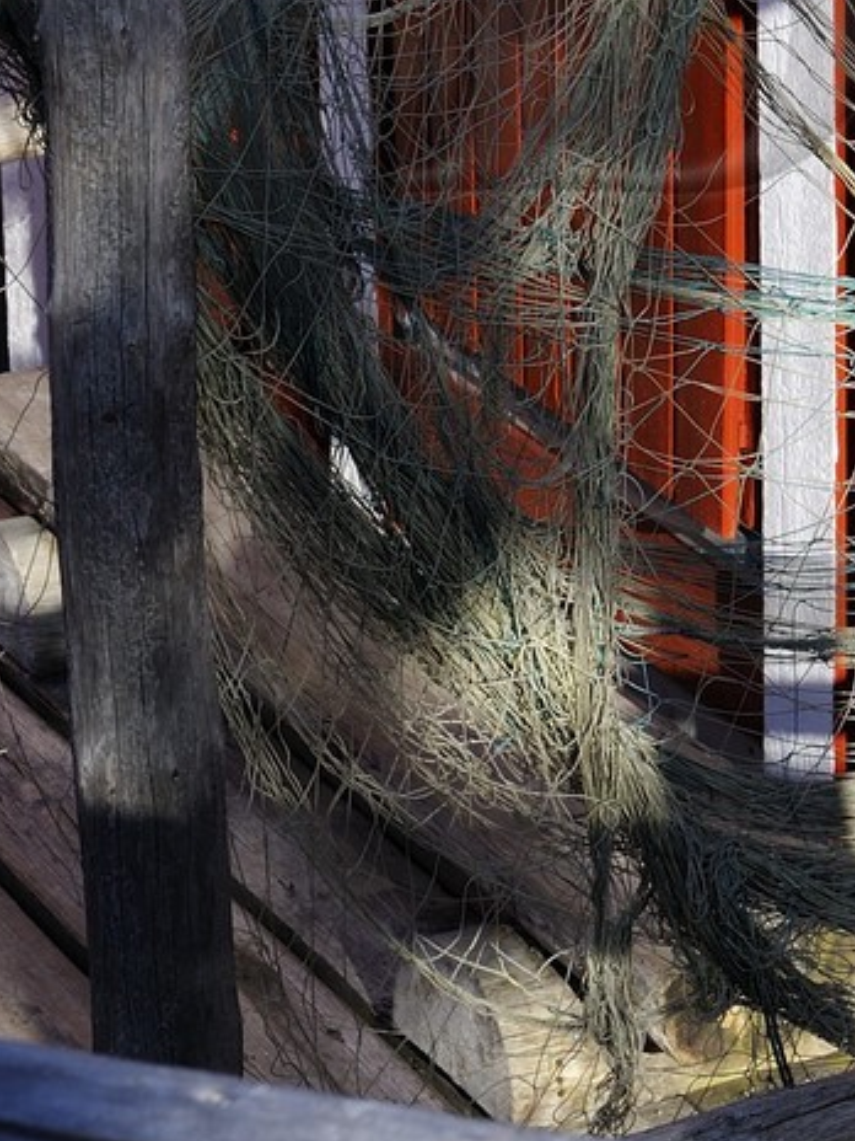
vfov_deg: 12.2
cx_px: 916
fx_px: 5236
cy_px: -108
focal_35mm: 159
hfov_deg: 9.3
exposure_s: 1/160
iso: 200
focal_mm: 48
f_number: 13
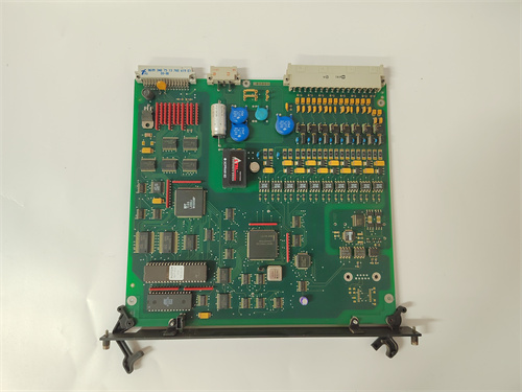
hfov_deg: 73.9
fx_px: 347
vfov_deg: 58.9
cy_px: 196
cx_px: 261
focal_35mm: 23
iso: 1728
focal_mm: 5.52
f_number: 1.9
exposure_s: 1/60
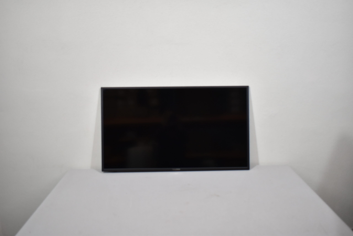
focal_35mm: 34
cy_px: 118
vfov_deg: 38.4
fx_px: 338
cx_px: 176
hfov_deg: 55.1
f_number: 3.8
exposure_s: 1/250
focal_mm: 23
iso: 720
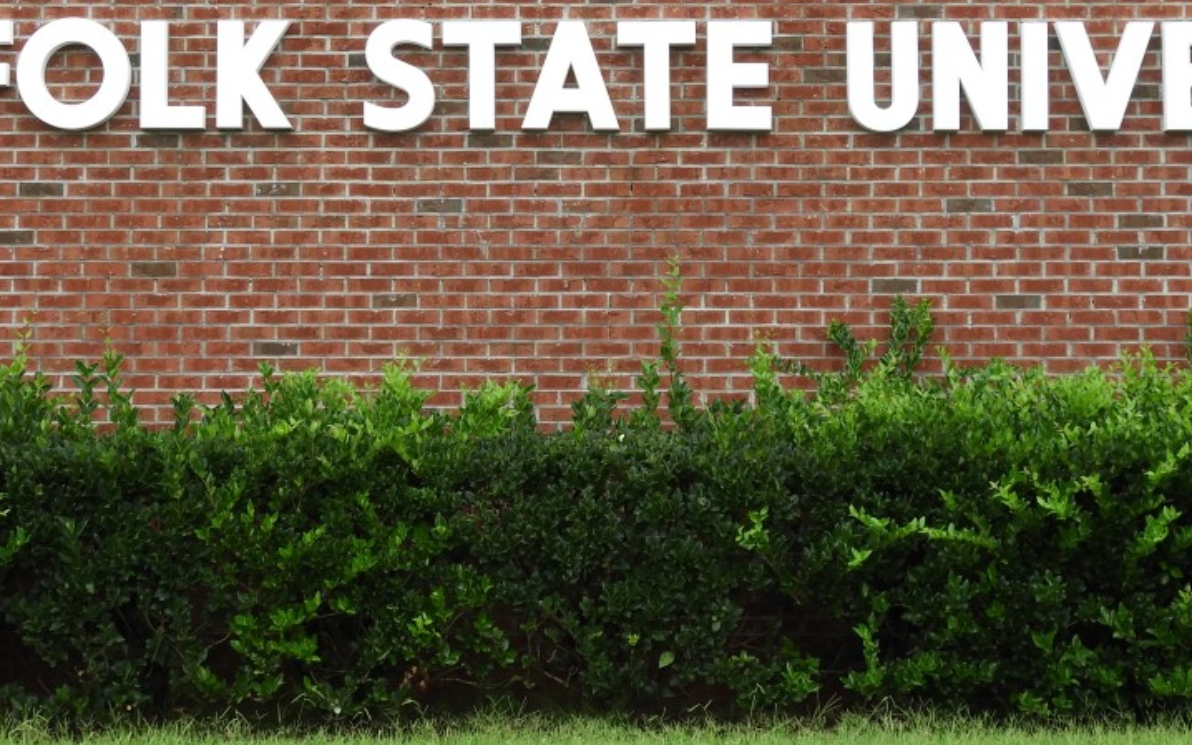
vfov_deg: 15.4
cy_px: 300
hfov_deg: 24.3
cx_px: 550
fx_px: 2762
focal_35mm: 85
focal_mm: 7.2
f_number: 3.8
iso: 100
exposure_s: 1/160
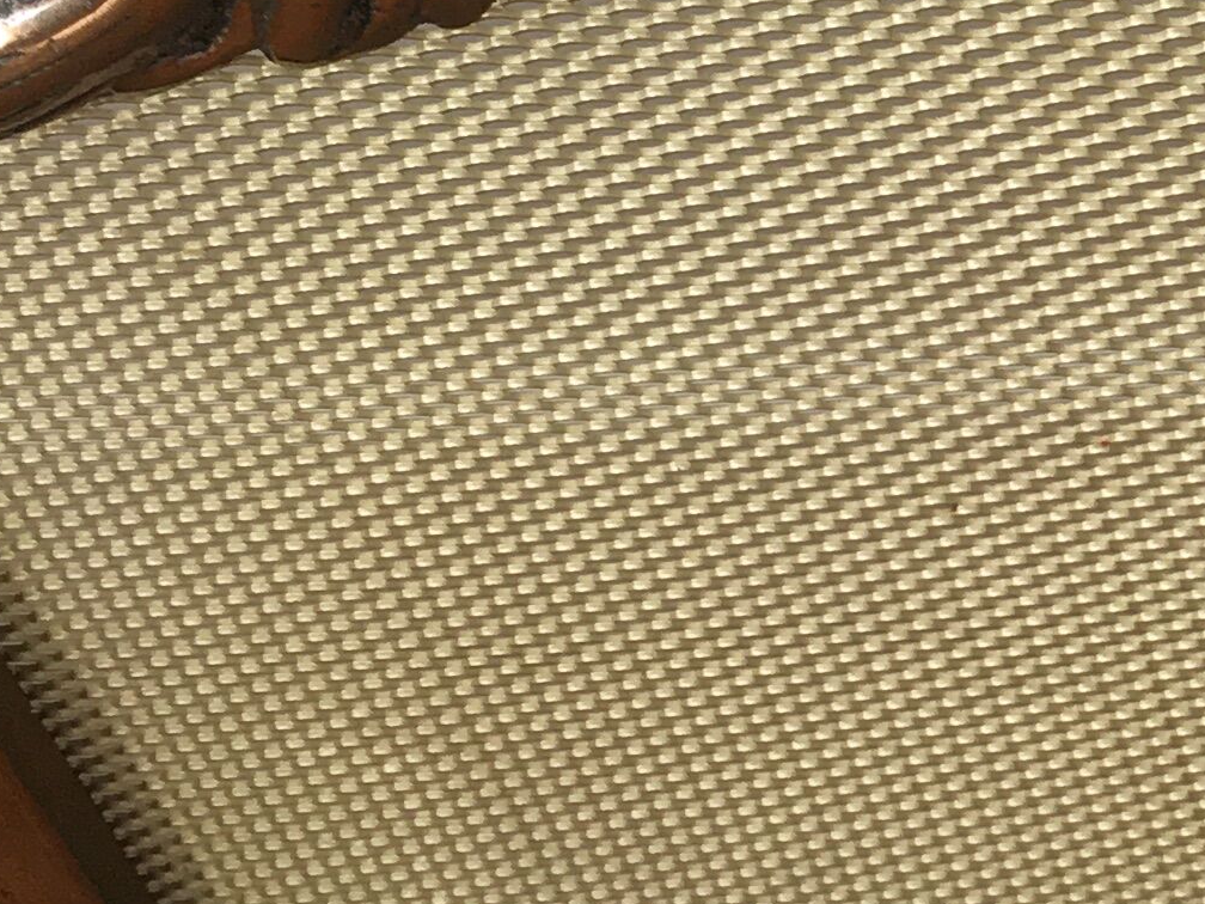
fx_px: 4038
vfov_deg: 12.6
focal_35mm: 116
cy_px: -36
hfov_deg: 15.7
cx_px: 1791
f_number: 2.2
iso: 40
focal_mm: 4.15
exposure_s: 1/100
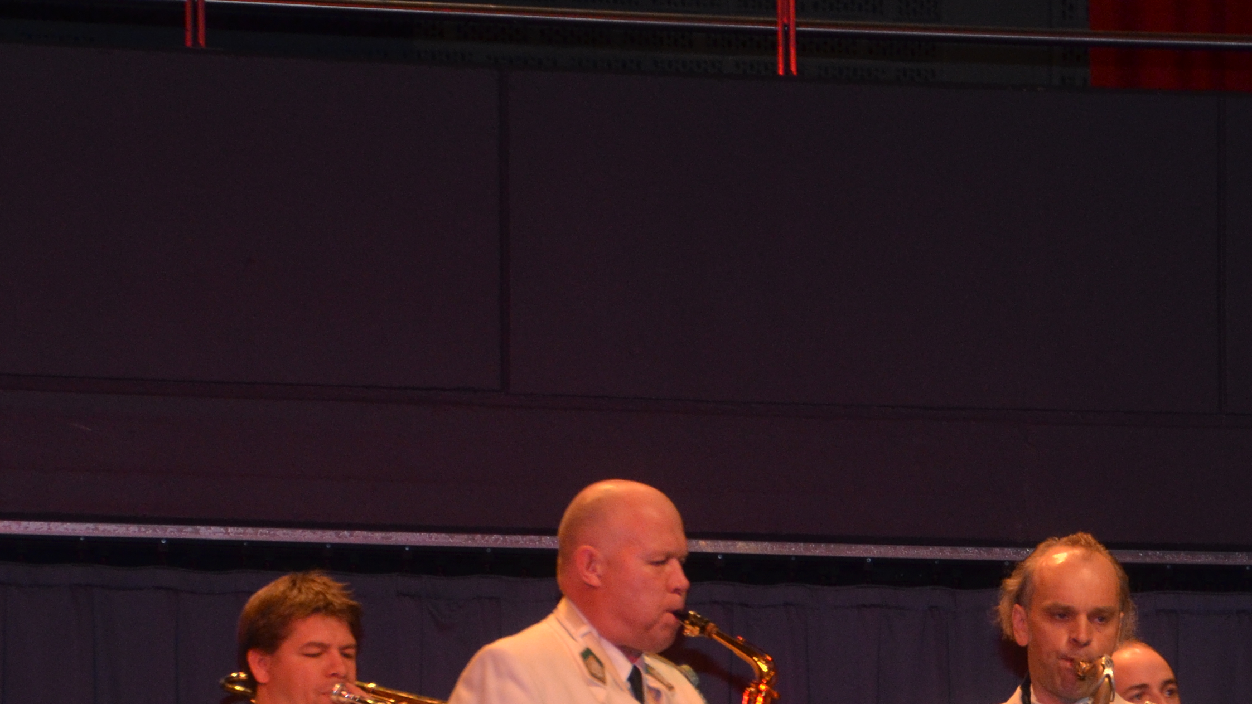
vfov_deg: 5.0
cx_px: 1158
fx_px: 8001
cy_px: 802
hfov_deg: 8.9
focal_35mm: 241
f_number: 5.3
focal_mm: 70
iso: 800
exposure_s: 1/60
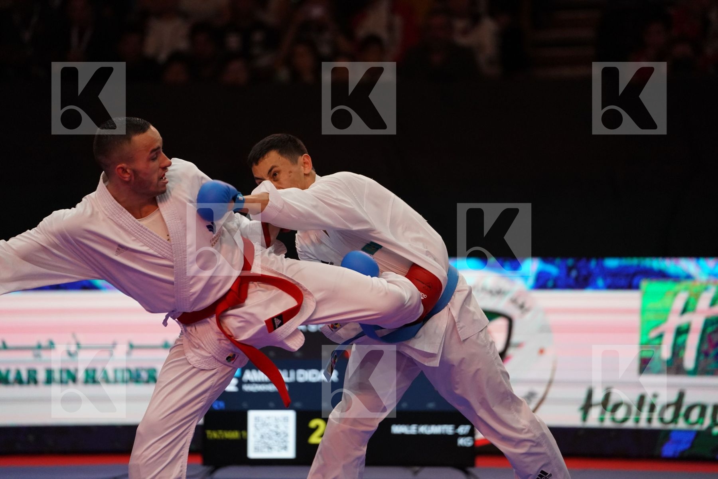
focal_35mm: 200
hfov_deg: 10.3
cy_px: 240
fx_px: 3989
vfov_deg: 6.9
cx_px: 359
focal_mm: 200
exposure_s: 1/1000
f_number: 2.8
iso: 4000
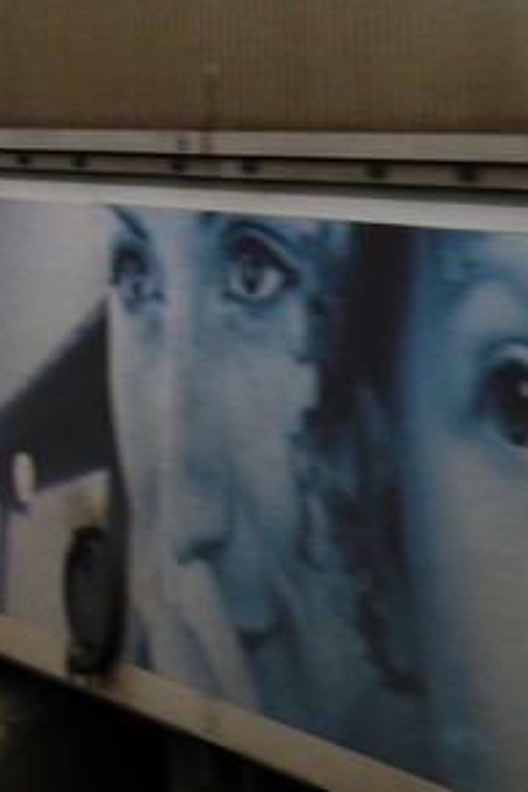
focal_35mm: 158
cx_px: -512
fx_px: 3476
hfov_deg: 8.3
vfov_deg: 12.8
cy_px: -3
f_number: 4.5
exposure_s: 1/128
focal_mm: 9.8
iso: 64
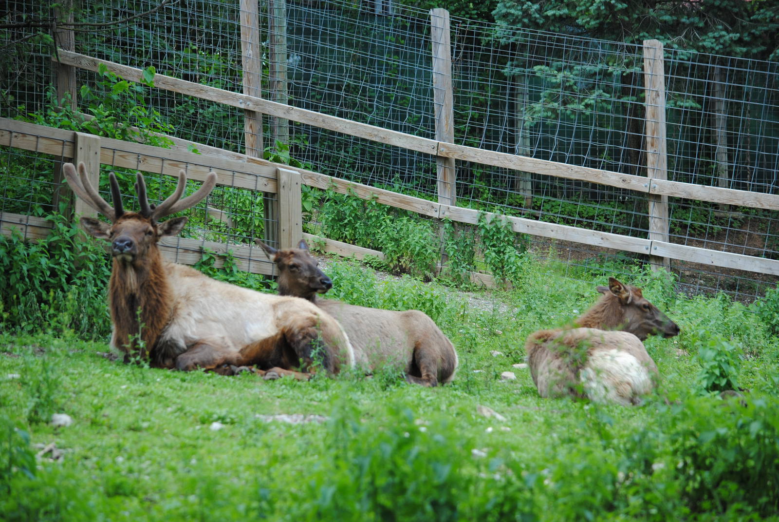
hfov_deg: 13.0
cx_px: 390
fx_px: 3412
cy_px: 261
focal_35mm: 158
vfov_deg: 8.7
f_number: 4.8
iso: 200
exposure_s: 1/320
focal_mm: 105
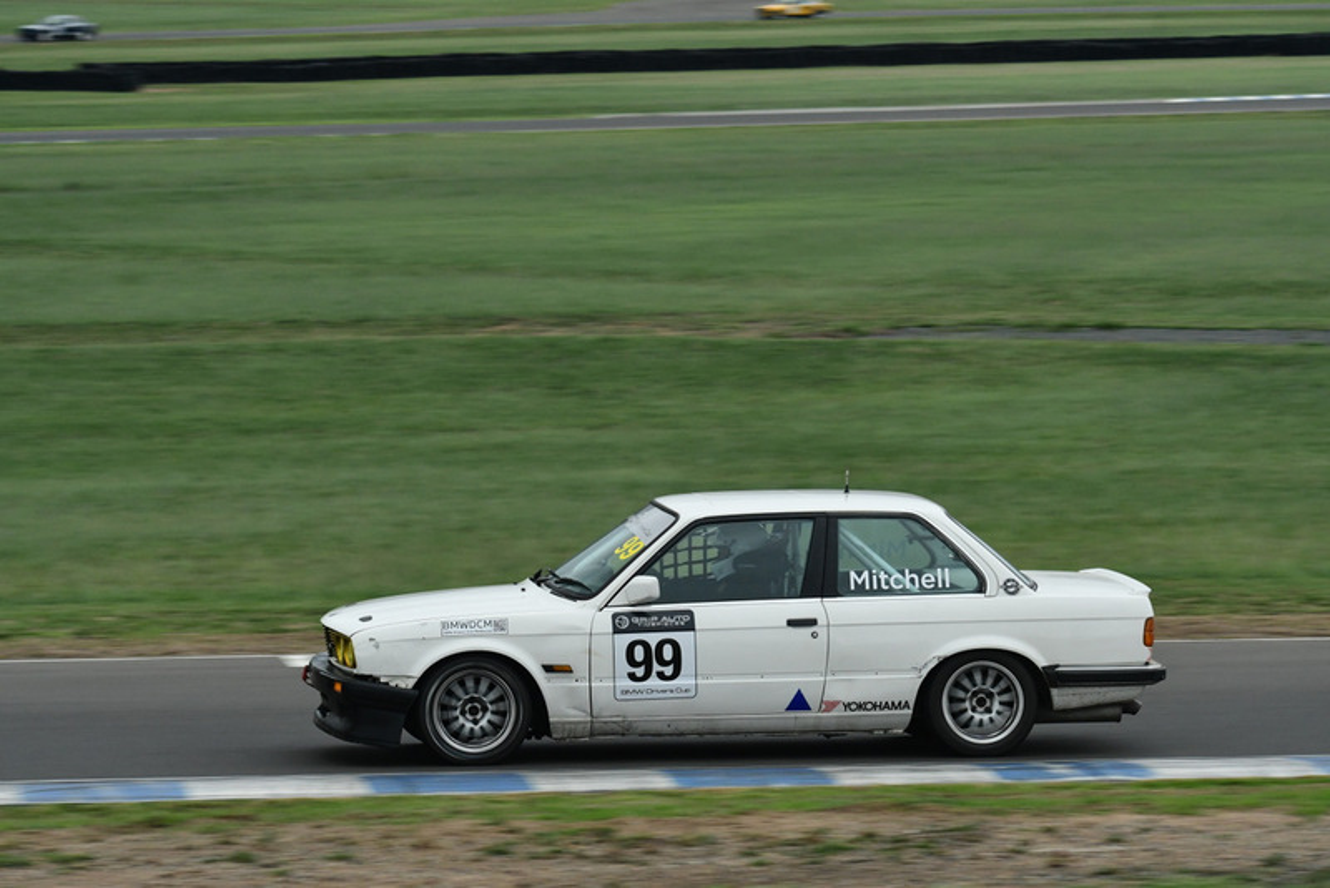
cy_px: 444
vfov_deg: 8.2
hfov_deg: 12.2
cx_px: 665
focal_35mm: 168
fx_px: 6209
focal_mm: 112
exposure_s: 1/320
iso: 1600
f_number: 11
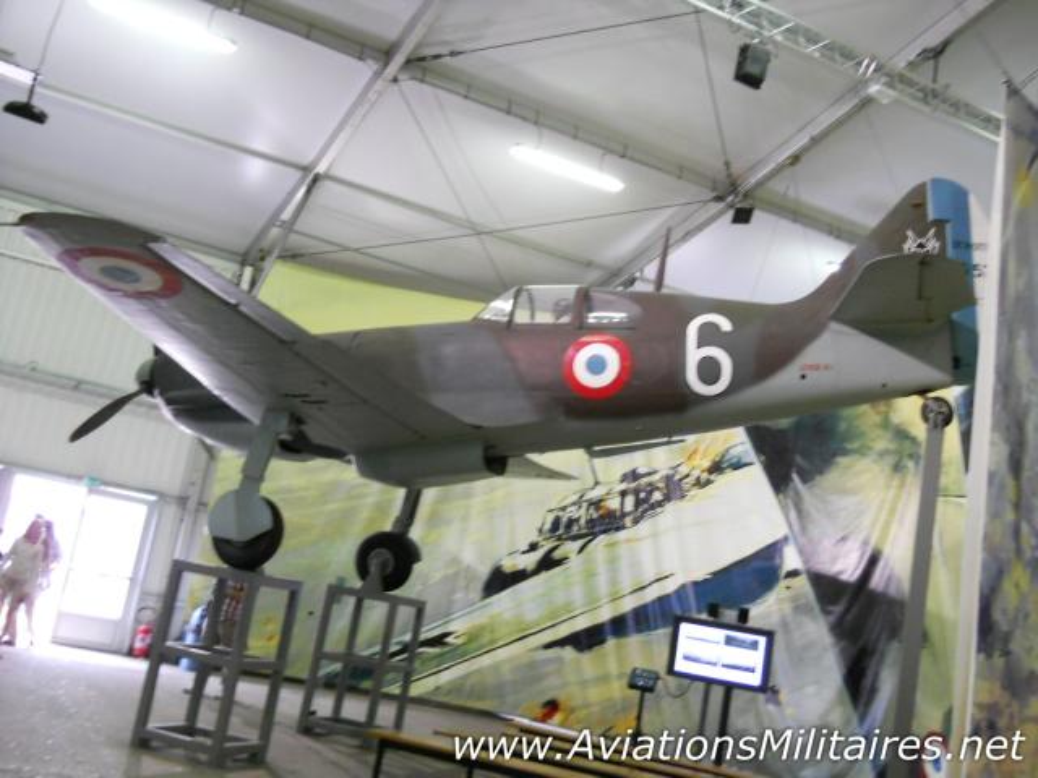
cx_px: 519
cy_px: 389
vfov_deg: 35.1
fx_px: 1229
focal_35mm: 41
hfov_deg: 45.8
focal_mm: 6.72
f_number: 3.1
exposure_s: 1/13
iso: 400
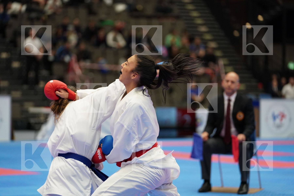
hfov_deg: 14.3
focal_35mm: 144
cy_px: 98
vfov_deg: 9.5
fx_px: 1176
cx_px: 147
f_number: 2.8
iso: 2500
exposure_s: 1/1000
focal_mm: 144
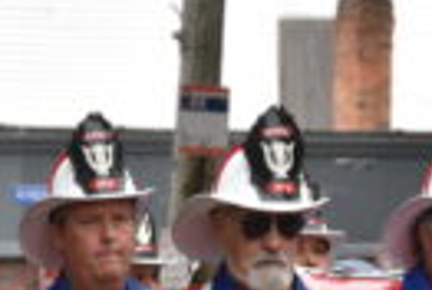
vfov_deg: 3.4
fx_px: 4811
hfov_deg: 5.1
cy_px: 458
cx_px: 132
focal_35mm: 400
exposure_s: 1/800
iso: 800
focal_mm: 70
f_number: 5.6
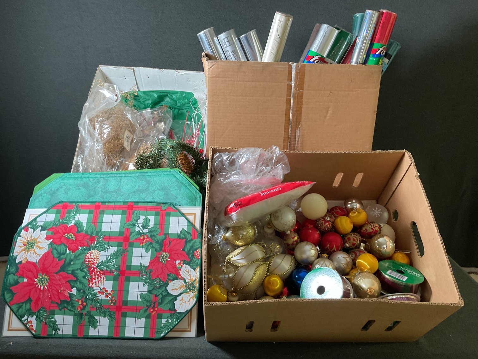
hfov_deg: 61.7
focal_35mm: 29
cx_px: 239
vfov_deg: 48.2
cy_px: 180
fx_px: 400
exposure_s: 1/60
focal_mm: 3
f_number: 1.8
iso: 100
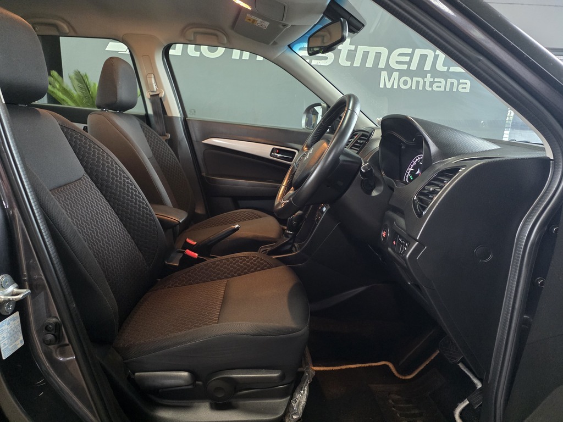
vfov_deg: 58.9
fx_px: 374
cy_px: 211
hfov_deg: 73.9
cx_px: 282
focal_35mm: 23
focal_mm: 6.25
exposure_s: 1/50
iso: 2000
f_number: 1.7
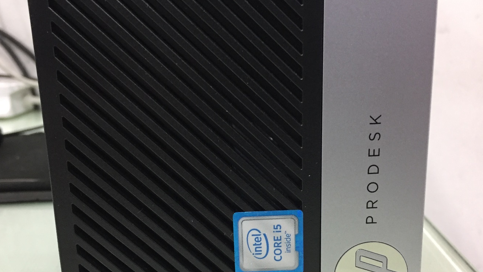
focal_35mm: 39
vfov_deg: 30.4
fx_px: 500
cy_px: 159
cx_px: 214
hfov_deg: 51.5
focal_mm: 4.15
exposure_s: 1/33
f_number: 2.2
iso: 200
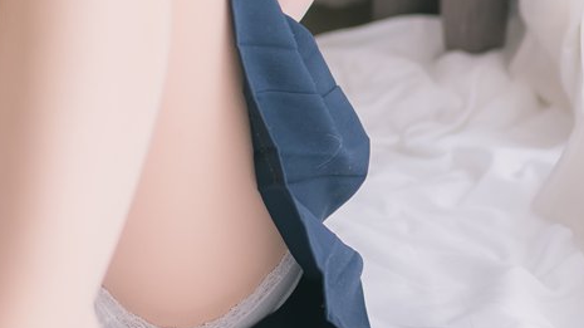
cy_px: -23
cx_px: 38
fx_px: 2198
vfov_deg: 8.5
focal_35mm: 142
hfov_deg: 14.9
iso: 500
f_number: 1.8
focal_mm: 35
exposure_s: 1/160
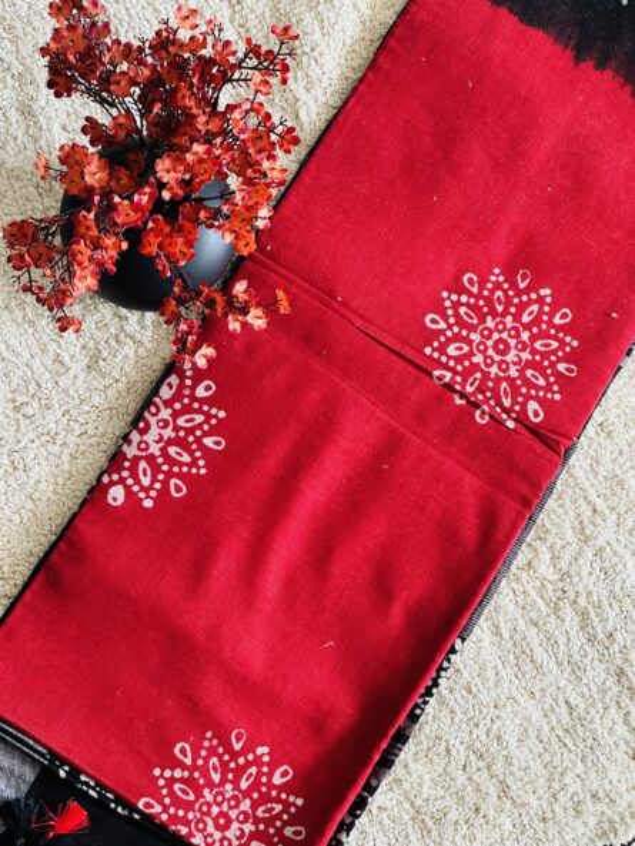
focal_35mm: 77
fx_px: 1883
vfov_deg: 25.3
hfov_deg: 19.1
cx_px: 318
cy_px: 423
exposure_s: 1/99
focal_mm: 9
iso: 160
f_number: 2.8
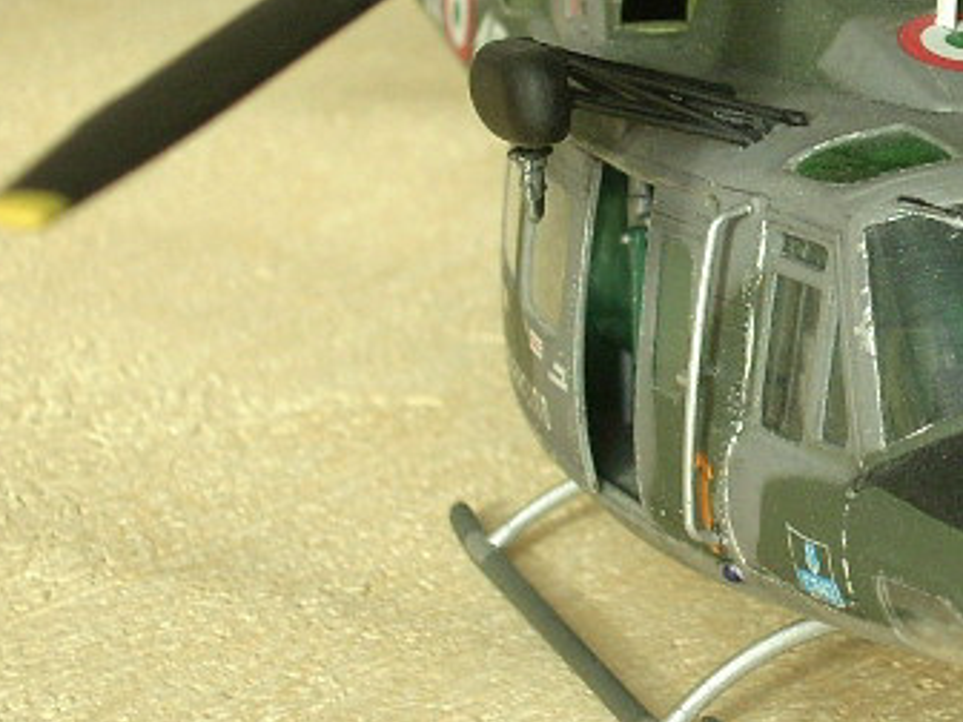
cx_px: 805
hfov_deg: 10.0
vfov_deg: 7.5
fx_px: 5508
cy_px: 152
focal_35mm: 198
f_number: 3.8
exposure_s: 1/30
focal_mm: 10.7
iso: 113
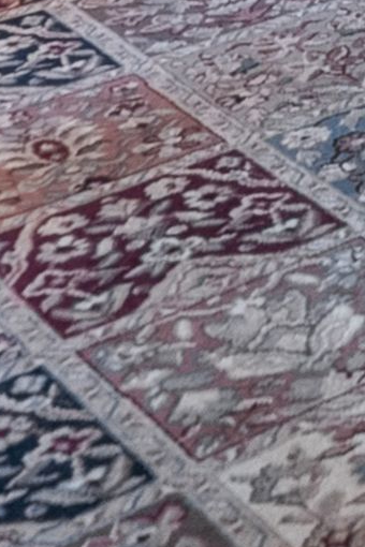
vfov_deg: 12.3
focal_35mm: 133
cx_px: 1043
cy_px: -760
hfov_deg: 8.7
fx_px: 2023
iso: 1000
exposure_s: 1/2.5
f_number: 7.1
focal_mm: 16
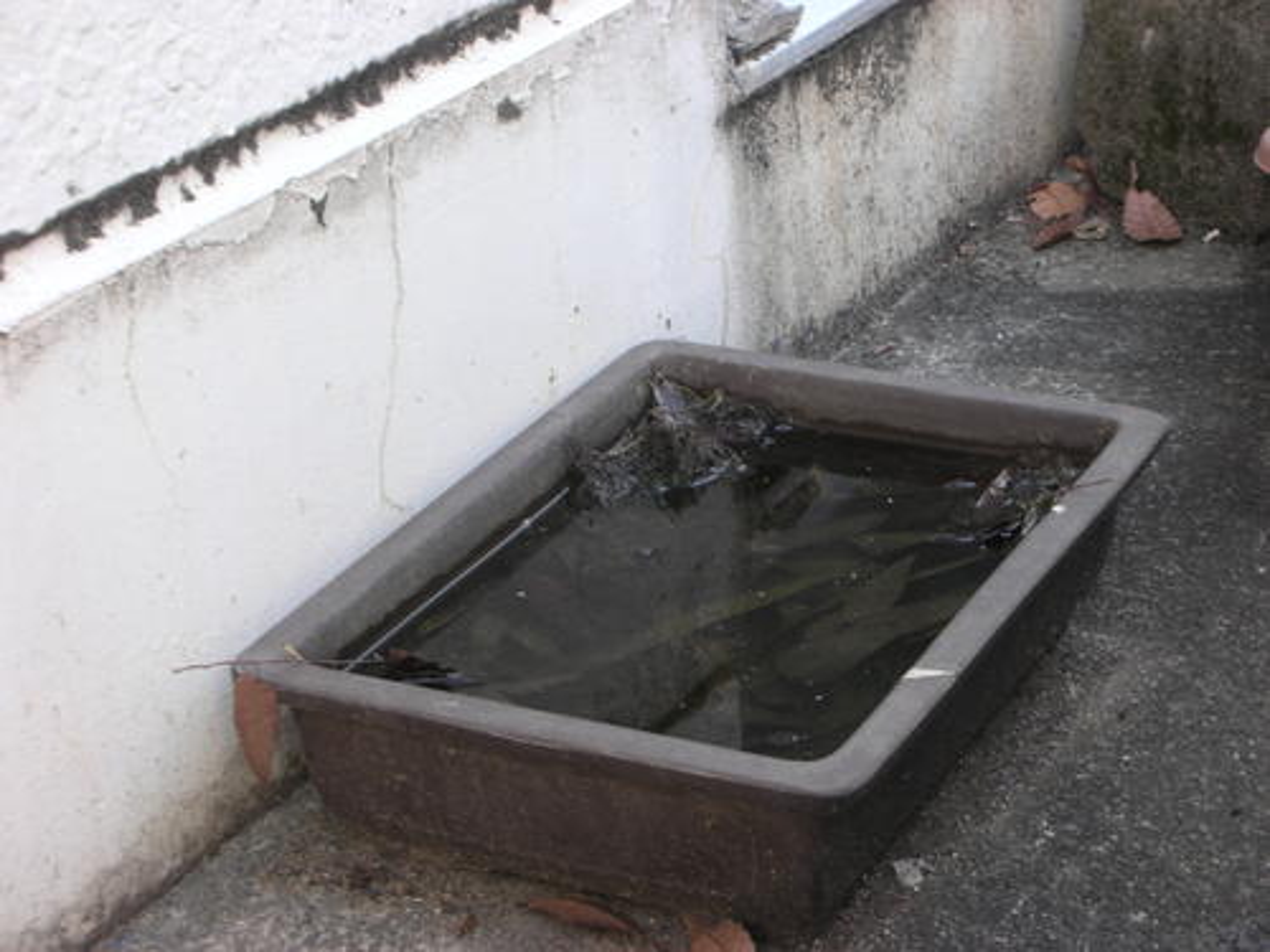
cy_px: 476
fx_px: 3155
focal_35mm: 86
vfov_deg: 17.2
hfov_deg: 22.8
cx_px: 635
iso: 50
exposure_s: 1/34.1
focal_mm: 14.3
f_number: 4.8
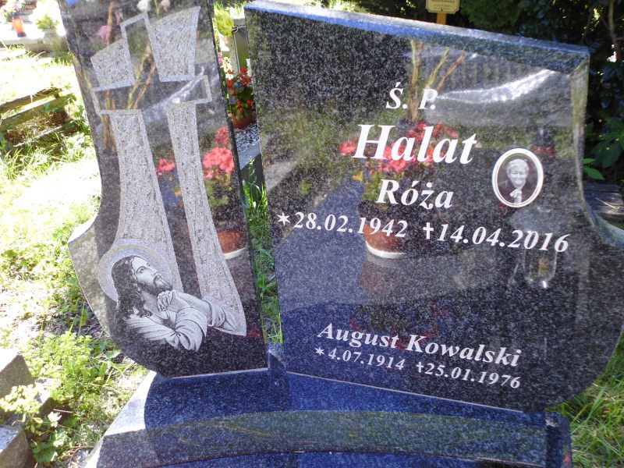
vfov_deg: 41.8
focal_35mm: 34
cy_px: 234
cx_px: 312
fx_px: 613
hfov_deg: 54.0
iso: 100
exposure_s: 1/60
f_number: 3.5
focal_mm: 6.1
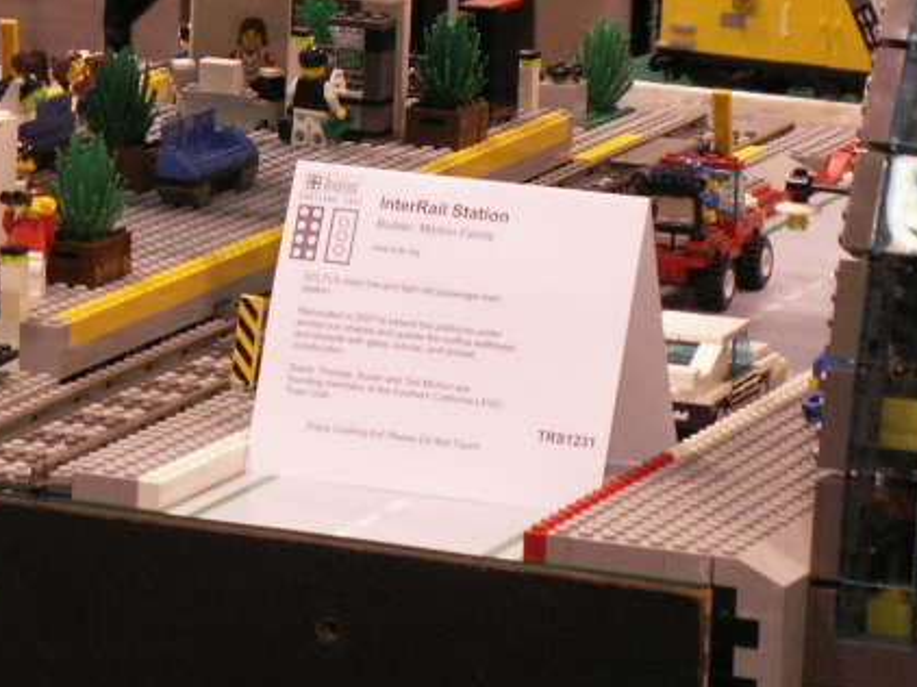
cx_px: 11
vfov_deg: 5.8
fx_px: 6778
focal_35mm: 256
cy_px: -22
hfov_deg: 7.7
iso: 160
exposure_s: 1/20
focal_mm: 17.62
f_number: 3.5
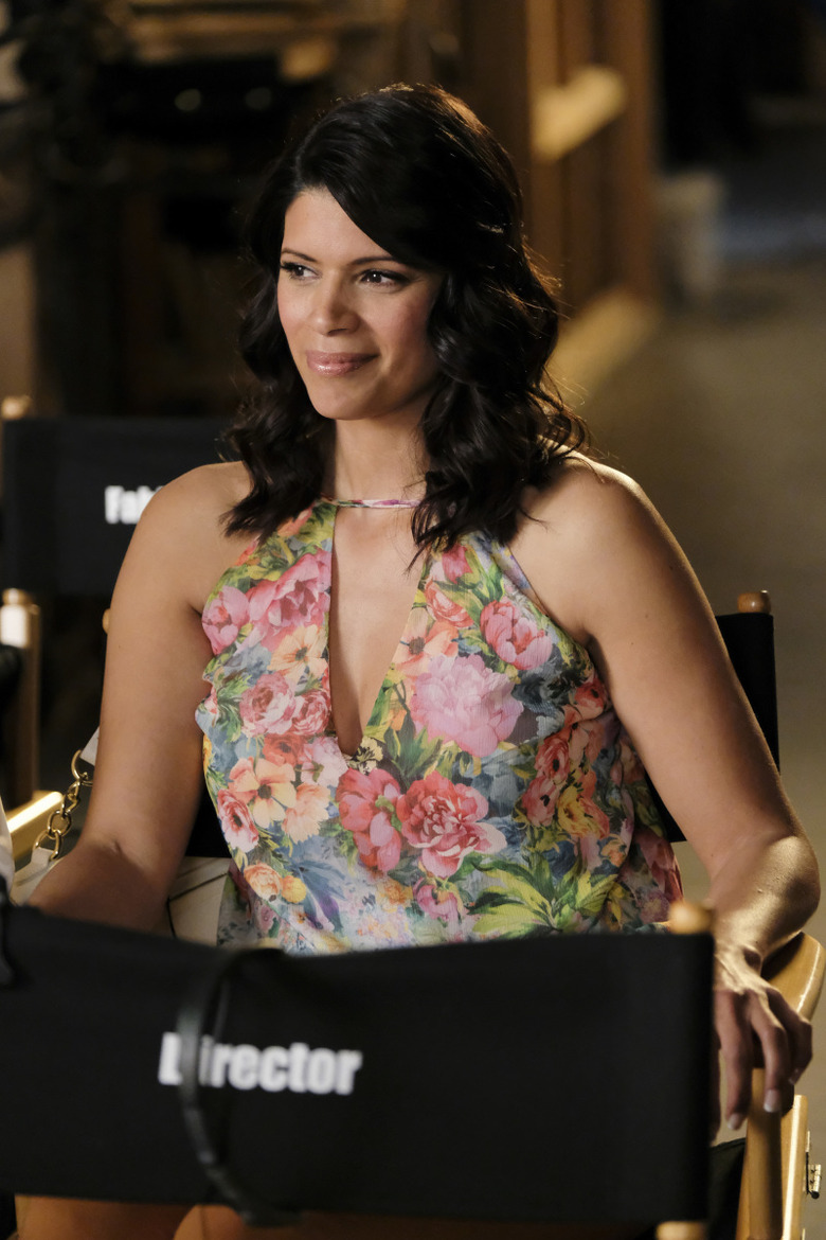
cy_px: 620
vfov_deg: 12.9
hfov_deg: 8.6
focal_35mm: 159
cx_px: 413
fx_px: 5472
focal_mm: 106
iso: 6400
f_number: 2.8
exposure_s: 1/125
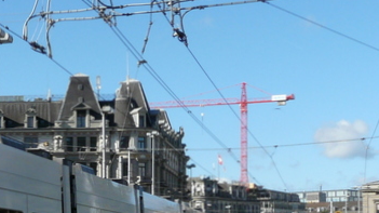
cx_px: -122
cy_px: 219
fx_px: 874
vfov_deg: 13.7
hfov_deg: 21.9
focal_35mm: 87
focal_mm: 4.6
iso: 100
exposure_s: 1/400
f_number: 5.6
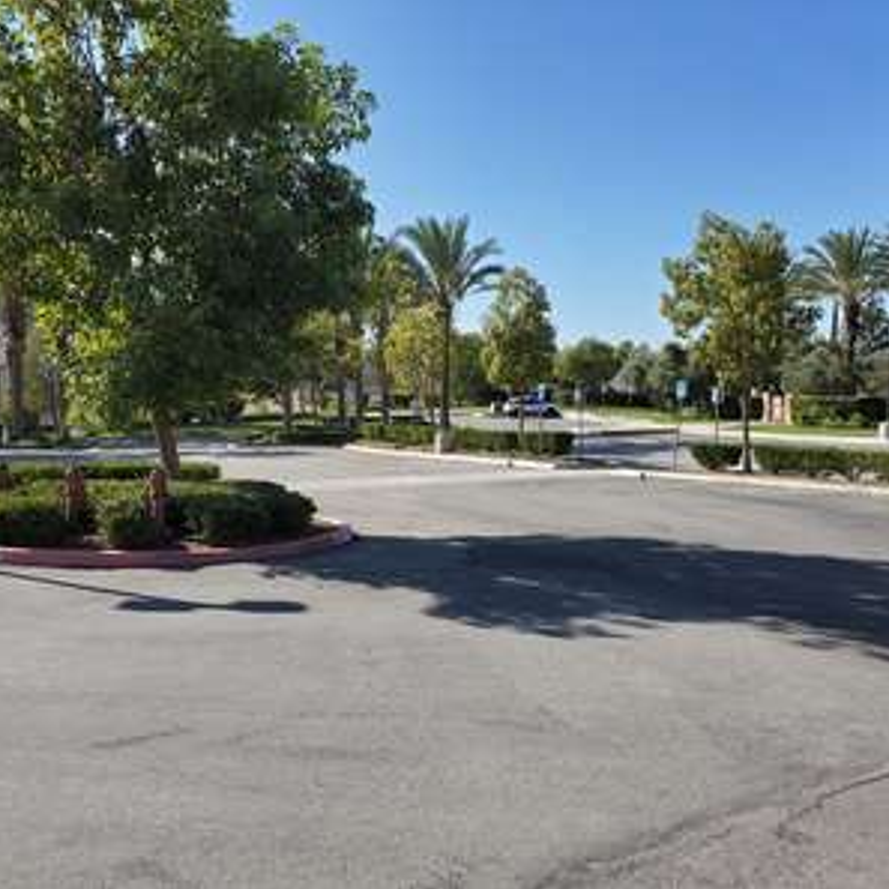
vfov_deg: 52.5
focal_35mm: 31
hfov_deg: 52.4
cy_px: 443
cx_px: 395
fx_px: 901
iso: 50
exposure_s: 1/1108
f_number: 2.4
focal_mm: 4.3
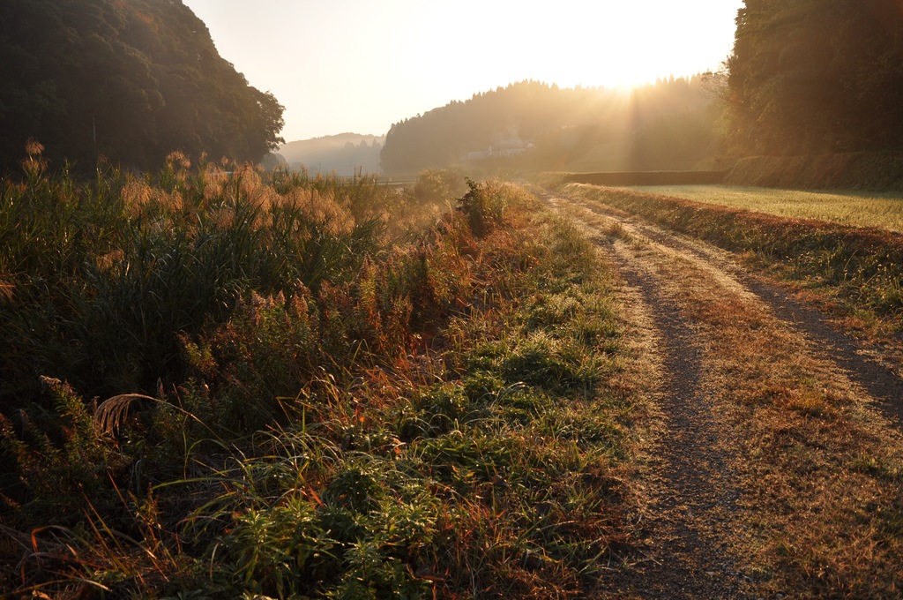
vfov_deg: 53.0
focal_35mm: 24
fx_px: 601
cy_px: 300
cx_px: 452
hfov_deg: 73.8
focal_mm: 16
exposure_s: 1/640
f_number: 5.6
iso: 200
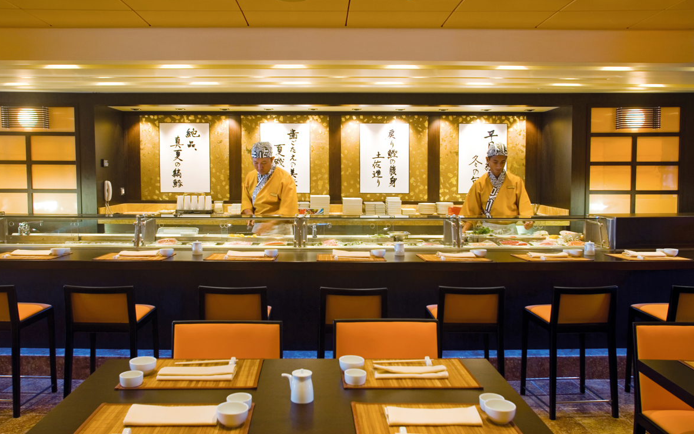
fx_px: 586
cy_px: 206
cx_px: 343
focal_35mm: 31
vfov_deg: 40.6
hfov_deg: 61.2
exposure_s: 1/2
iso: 100
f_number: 5.6
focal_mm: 20
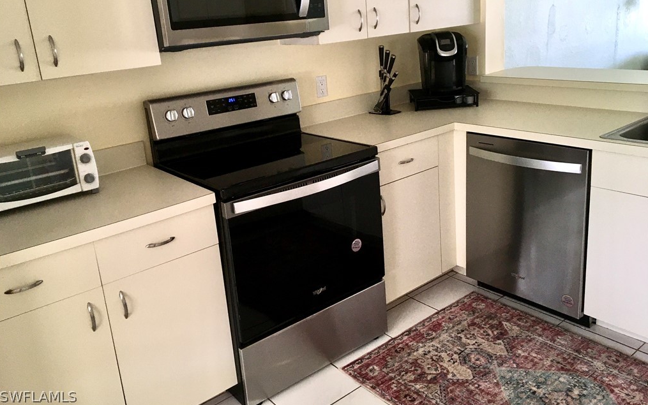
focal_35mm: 31
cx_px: 323
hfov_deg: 61.2
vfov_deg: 40.4
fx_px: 548
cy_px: 162
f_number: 2.2
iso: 40
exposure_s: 1/30
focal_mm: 4.15
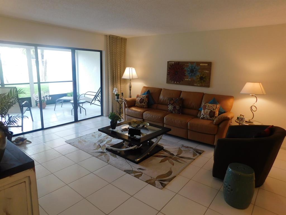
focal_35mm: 23
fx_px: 190
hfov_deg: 73.9
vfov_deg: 58.9
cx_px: 143
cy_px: 108
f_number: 3
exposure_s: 1/30
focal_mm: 4
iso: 125
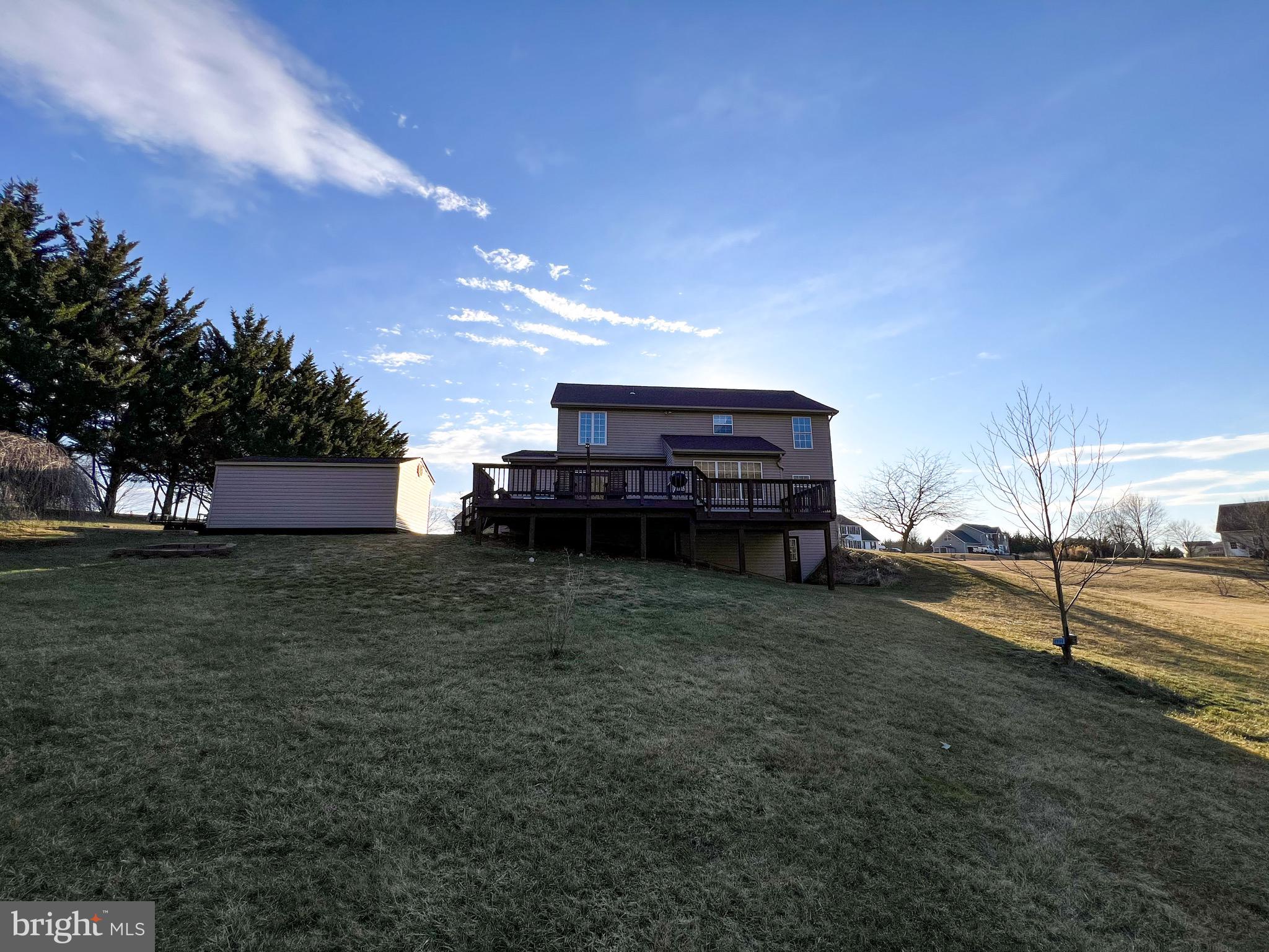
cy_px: 476
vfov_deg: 89.9
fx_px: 477
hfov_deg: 106.2
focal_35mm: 13
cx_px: 634
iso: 32
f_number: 1.8
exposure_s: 1/2200
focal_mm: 1.57
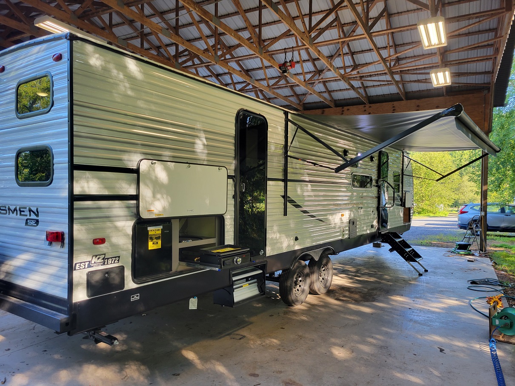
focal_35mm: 26
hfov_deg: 67.3
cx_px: 258
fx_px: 387
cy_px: 193
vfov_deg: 53.1
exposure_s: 1/120
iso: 80
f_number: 1.8
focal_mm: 5.4
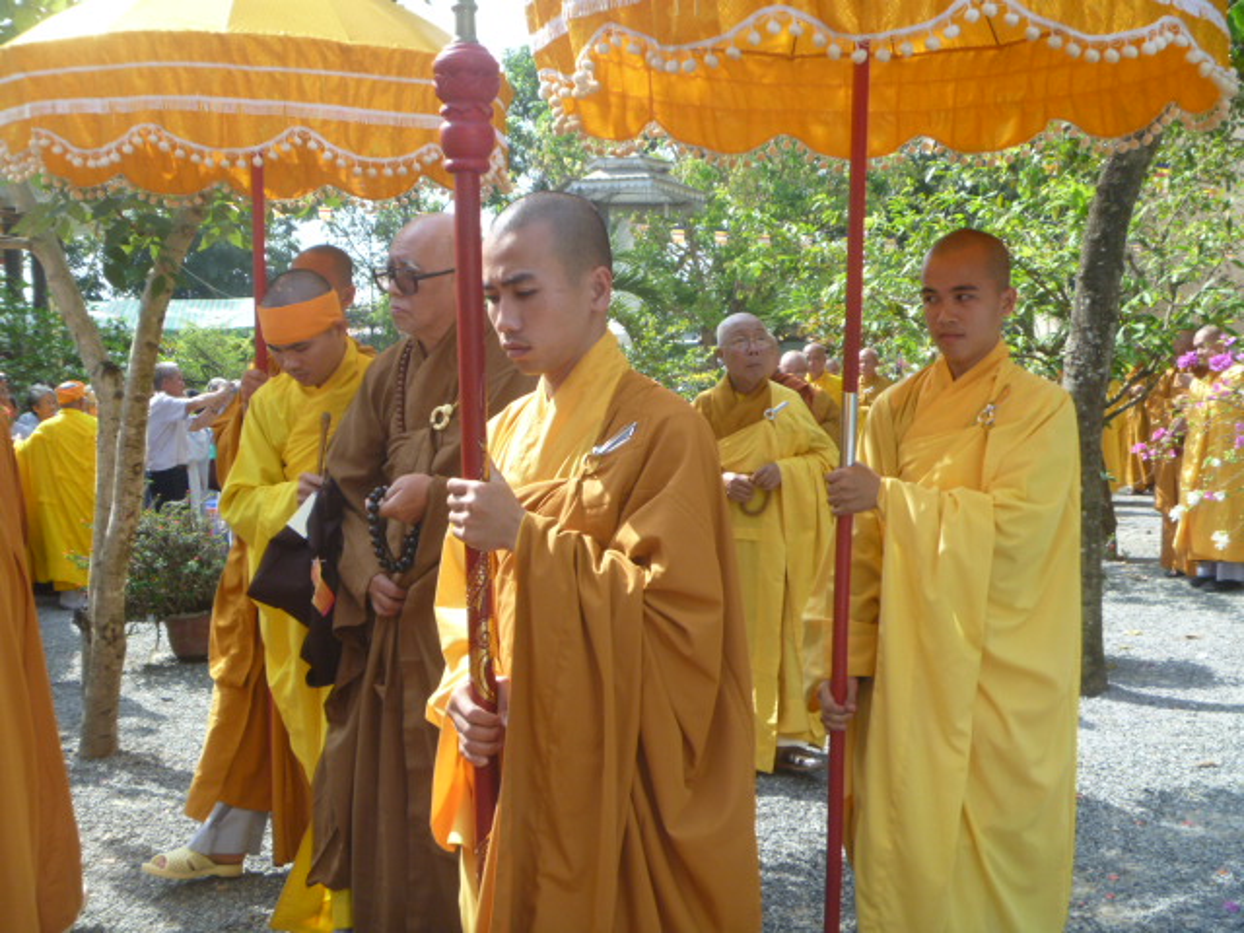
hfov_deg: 52.6
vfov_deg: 40.7
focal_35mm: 35
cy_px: 466
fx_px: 1258
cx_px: 622
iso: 80
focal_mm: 6.3
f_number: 3.5
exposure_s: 1/250
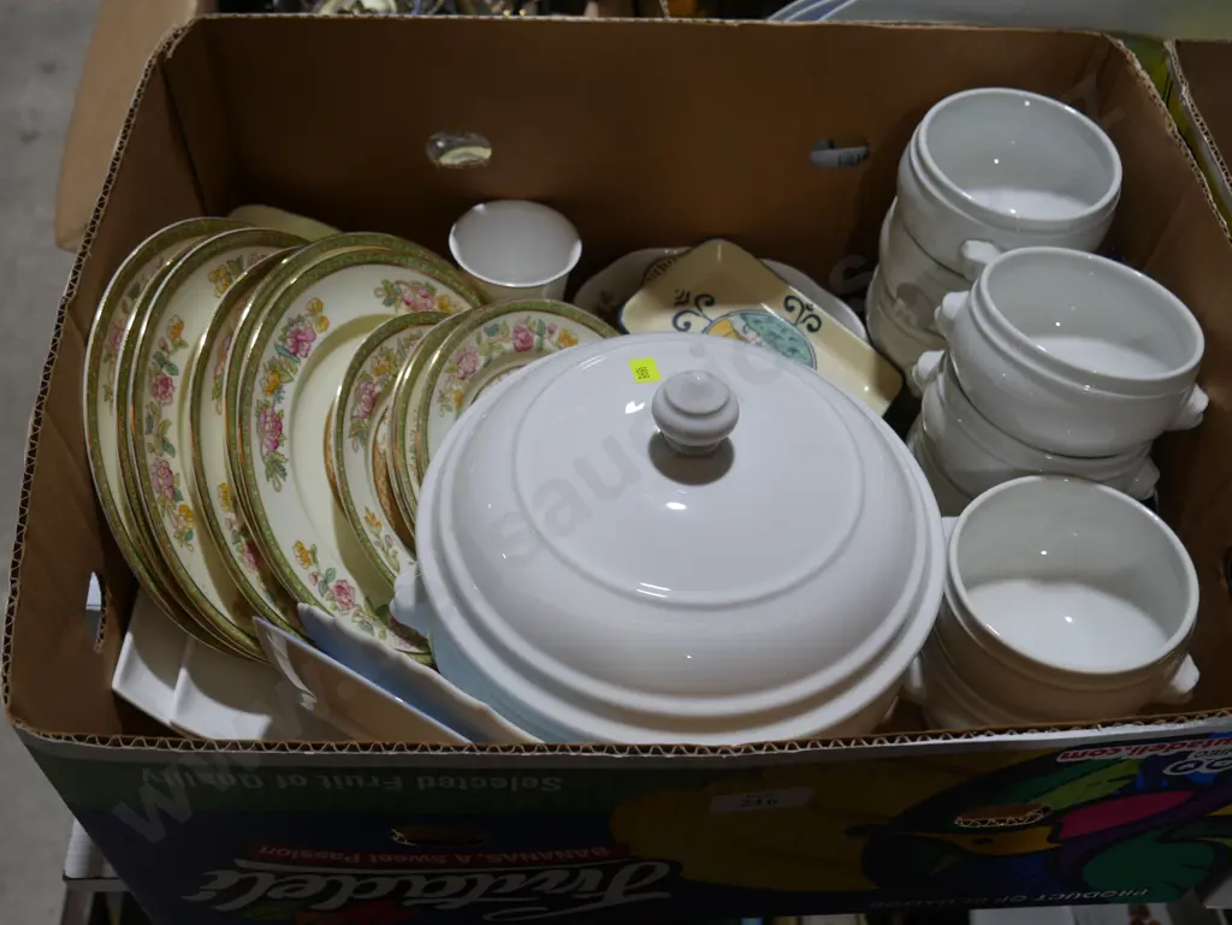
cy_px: 462
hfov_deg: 51.3
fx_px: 1282
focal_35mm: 36
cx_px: 616
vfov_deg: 39.7
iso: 200
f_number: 4.5
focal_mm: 18
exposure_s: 1/125
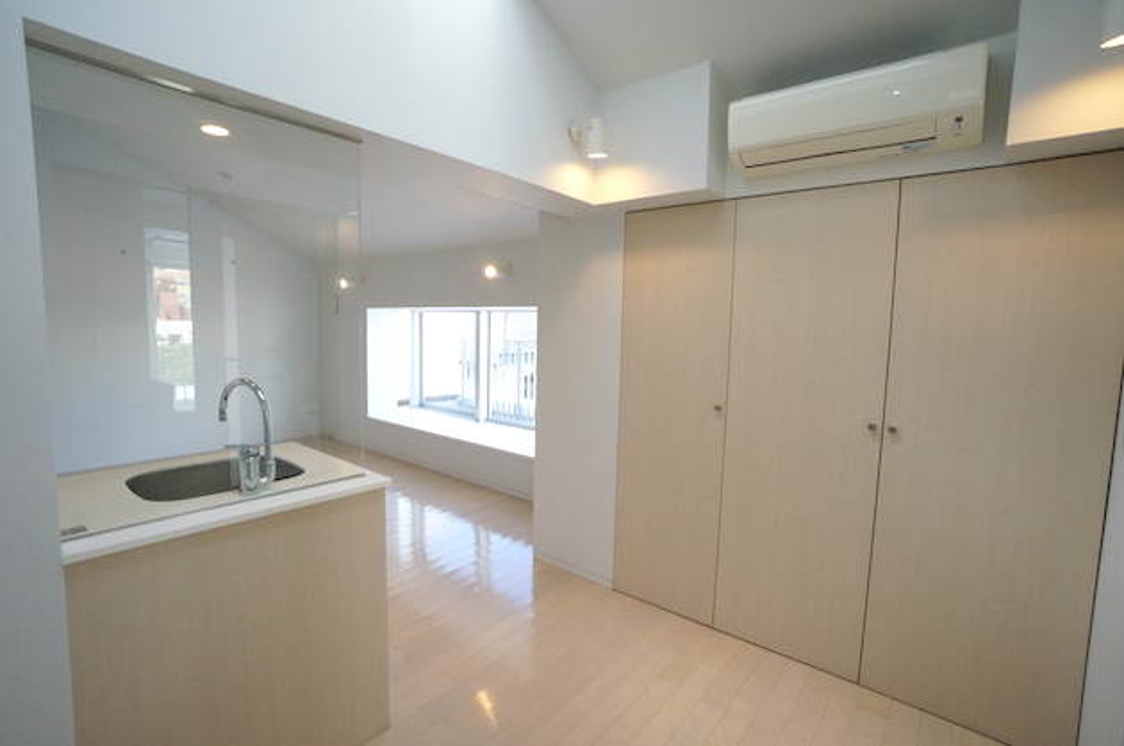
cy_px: 373
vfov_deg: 77.1
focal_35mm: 15
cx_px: 562
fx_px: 468
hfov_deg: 100.5
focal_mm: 10
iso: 1600
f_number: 8
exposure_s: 1/200
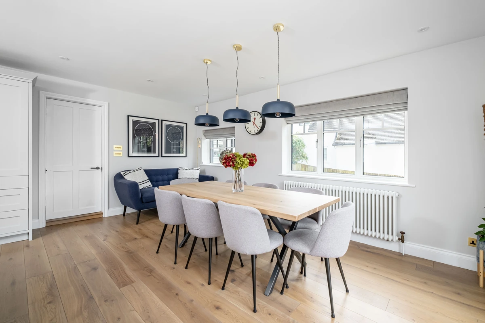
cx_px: 242
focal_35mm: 15
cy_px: 162
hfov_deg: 100.4
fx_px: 202
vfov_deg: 77.3
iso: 640
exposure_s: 1/60
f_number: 8
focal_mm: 10
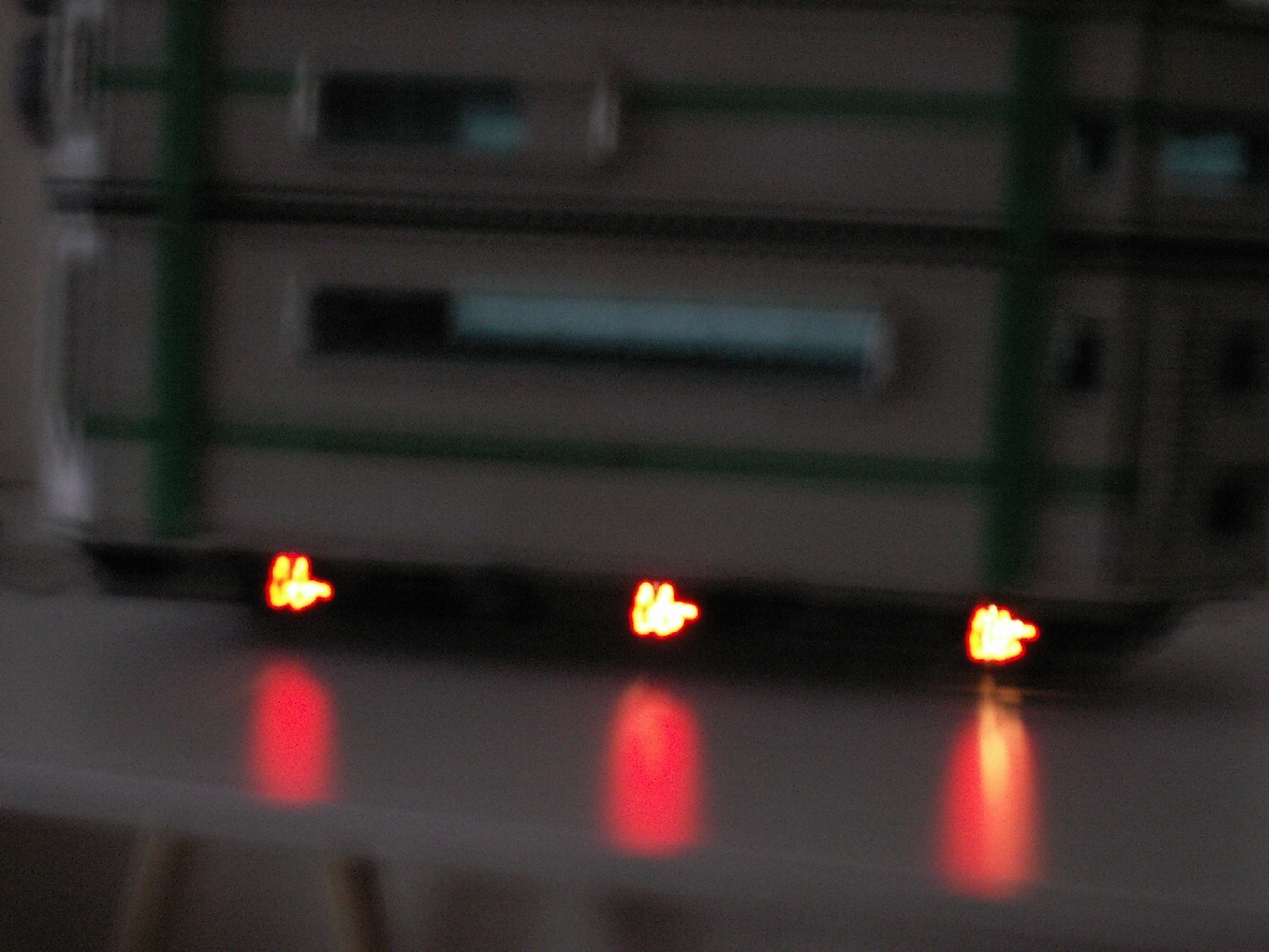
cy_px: 476
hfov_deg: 30.3
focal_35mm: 64
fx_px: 2346
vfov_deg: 22.9
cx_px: 634
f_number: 3.2
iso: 160
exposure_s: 2
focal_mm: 10.63
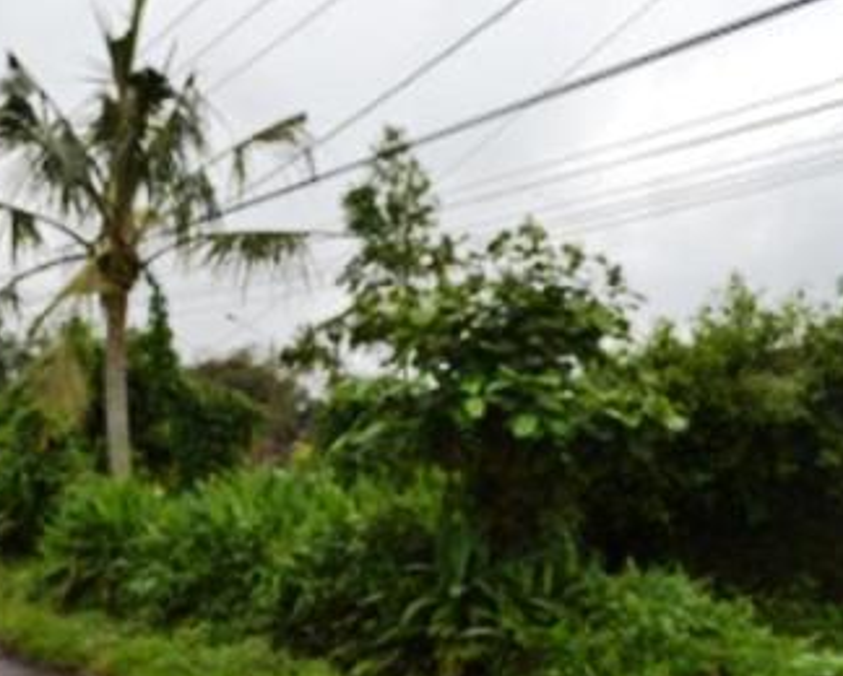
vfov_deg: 29.8
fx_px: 1249
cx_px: 252
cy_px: 508
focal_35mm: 50
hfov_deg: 36.7
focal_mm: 18
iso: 100
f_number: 6.3
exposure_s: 1/200
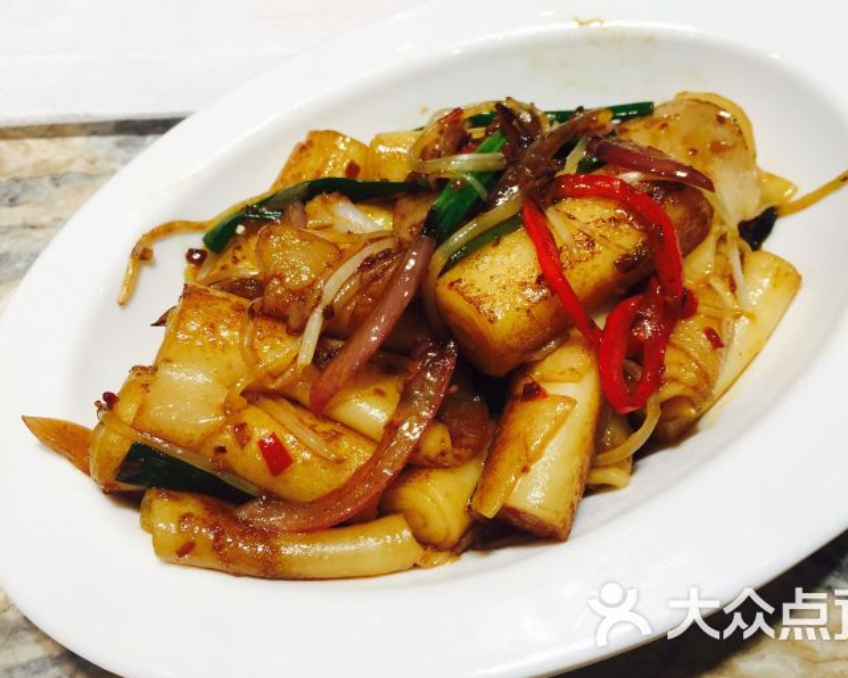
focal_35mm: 31
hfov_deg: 57.1
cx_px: 457
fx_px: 778
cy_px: 335
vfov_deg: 47.1
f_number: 2.2
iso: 32
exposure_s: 1/100
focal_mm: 4.15
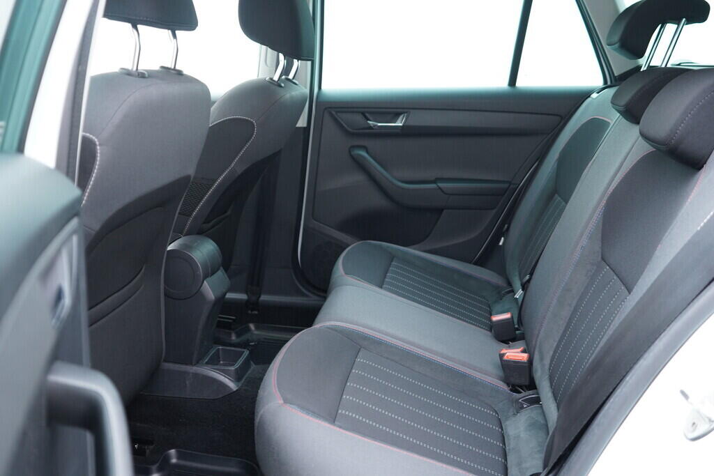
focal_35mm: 36
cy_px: 238
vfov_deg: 36.9
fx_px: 714
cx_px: 357
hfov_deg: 53.1
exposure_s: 1/40
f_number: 2.8
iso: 500
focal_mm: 24
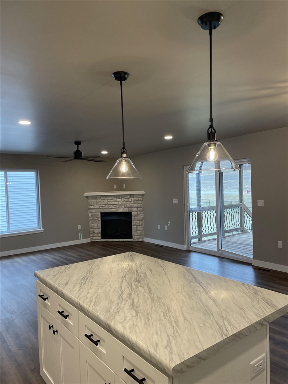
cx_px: 144
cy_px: 192
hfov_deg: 53.1
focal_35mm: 26
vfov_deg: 67.3
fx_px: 288
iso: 64
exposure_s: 1/120
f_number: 1.6
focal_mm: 4.2
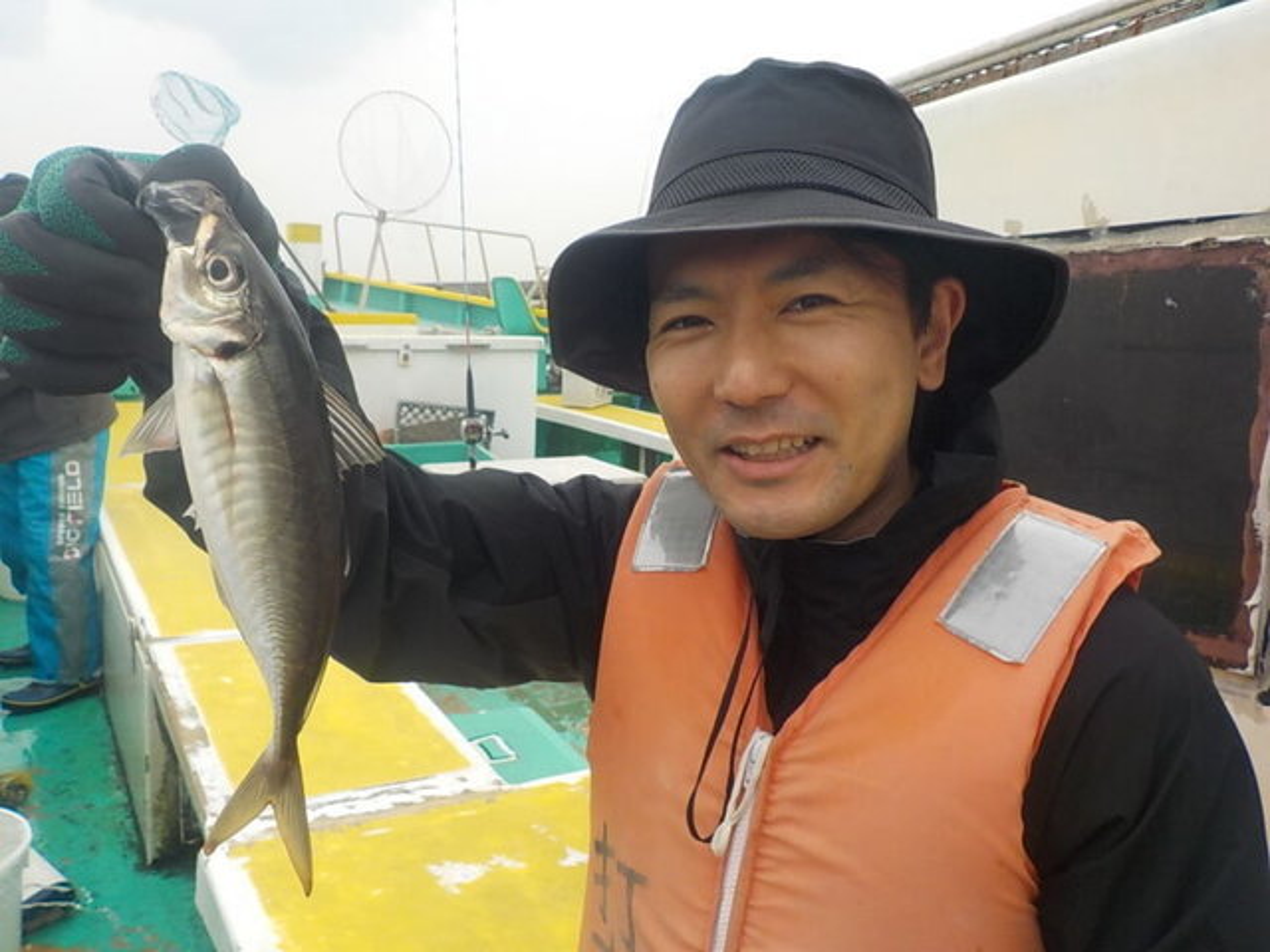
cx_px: 635
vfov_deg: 46.8
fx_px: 1101
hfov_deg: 60.0
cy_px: 476
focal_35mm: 30
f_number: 3.3
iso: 125
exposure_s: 1/800
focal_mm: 4.1
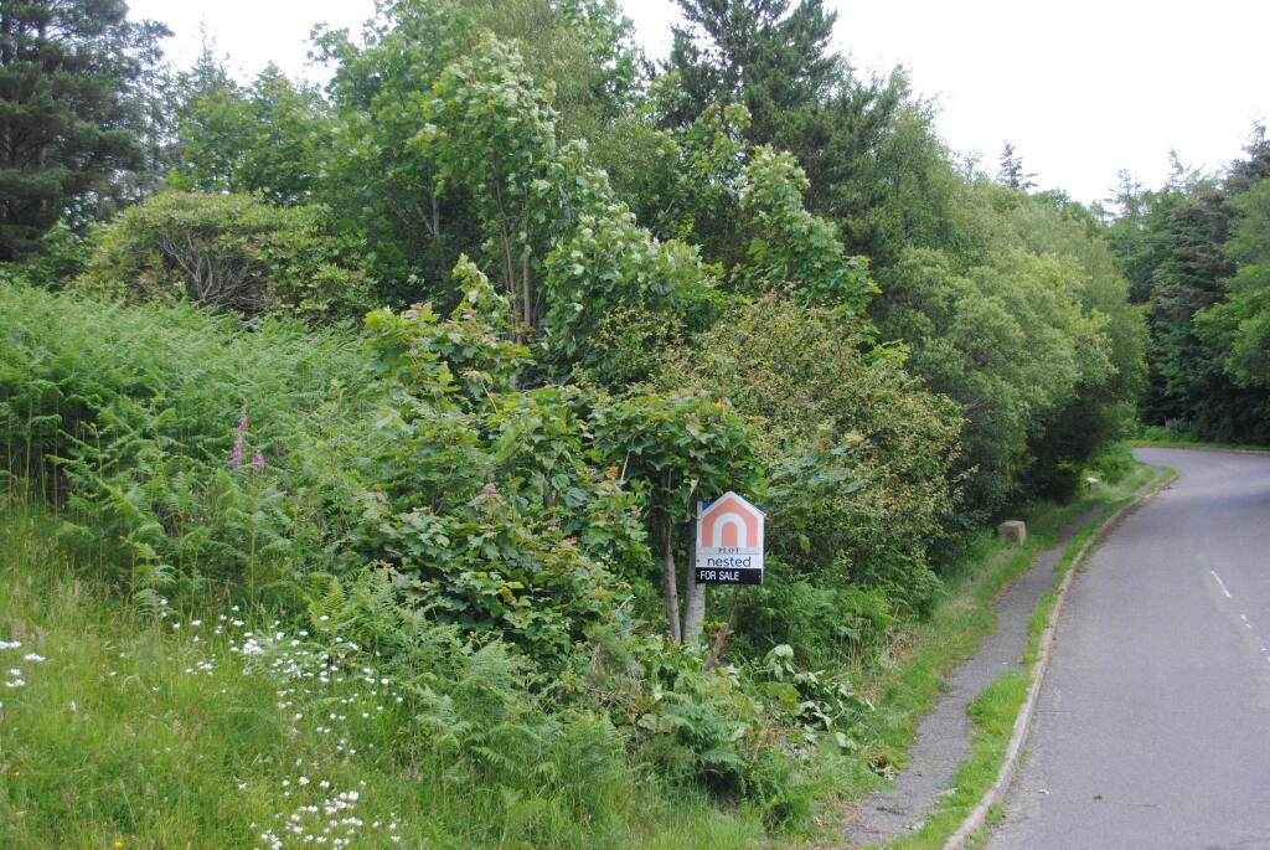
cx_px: 635
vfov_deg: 32.0
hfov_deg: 46.4
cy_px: 425
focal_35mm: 42
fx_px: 1483
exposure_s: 1/100
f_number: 5
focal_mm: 28
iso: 100
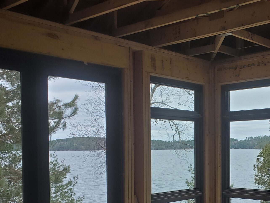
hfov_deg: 35.6
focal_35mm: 52
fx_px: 406
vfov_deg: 27.6
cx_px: 216
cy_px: 154
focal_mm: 4.3
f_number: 2.4
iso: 50
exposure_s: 1/128
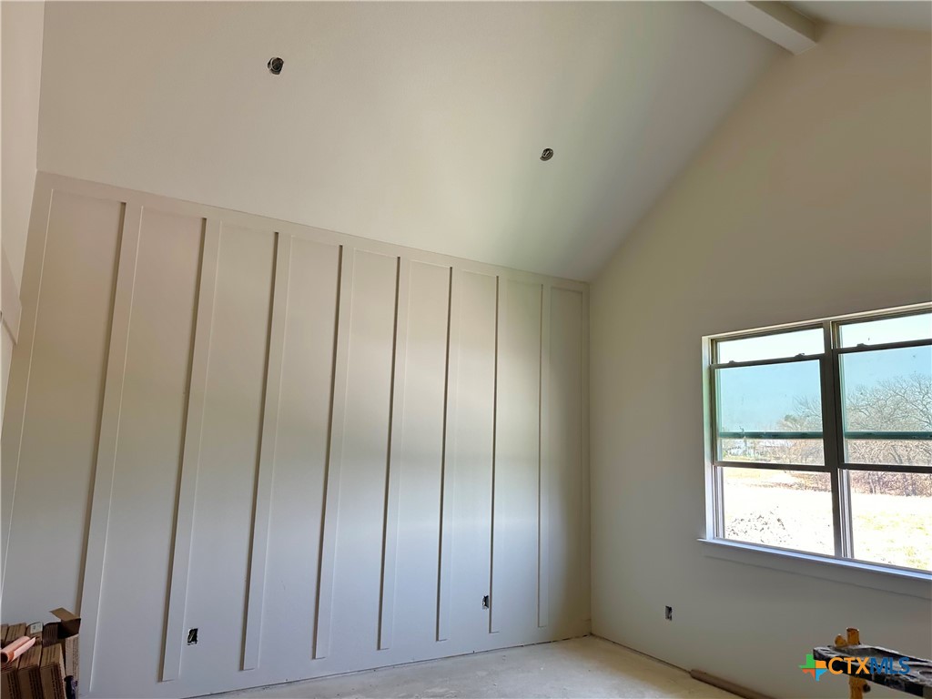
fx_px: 646
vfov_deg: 56.8
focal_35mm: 24
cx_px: 466
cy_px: 350
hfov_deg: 71.6
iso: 80
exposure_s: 1/161
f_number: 1.78
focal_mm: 6.86
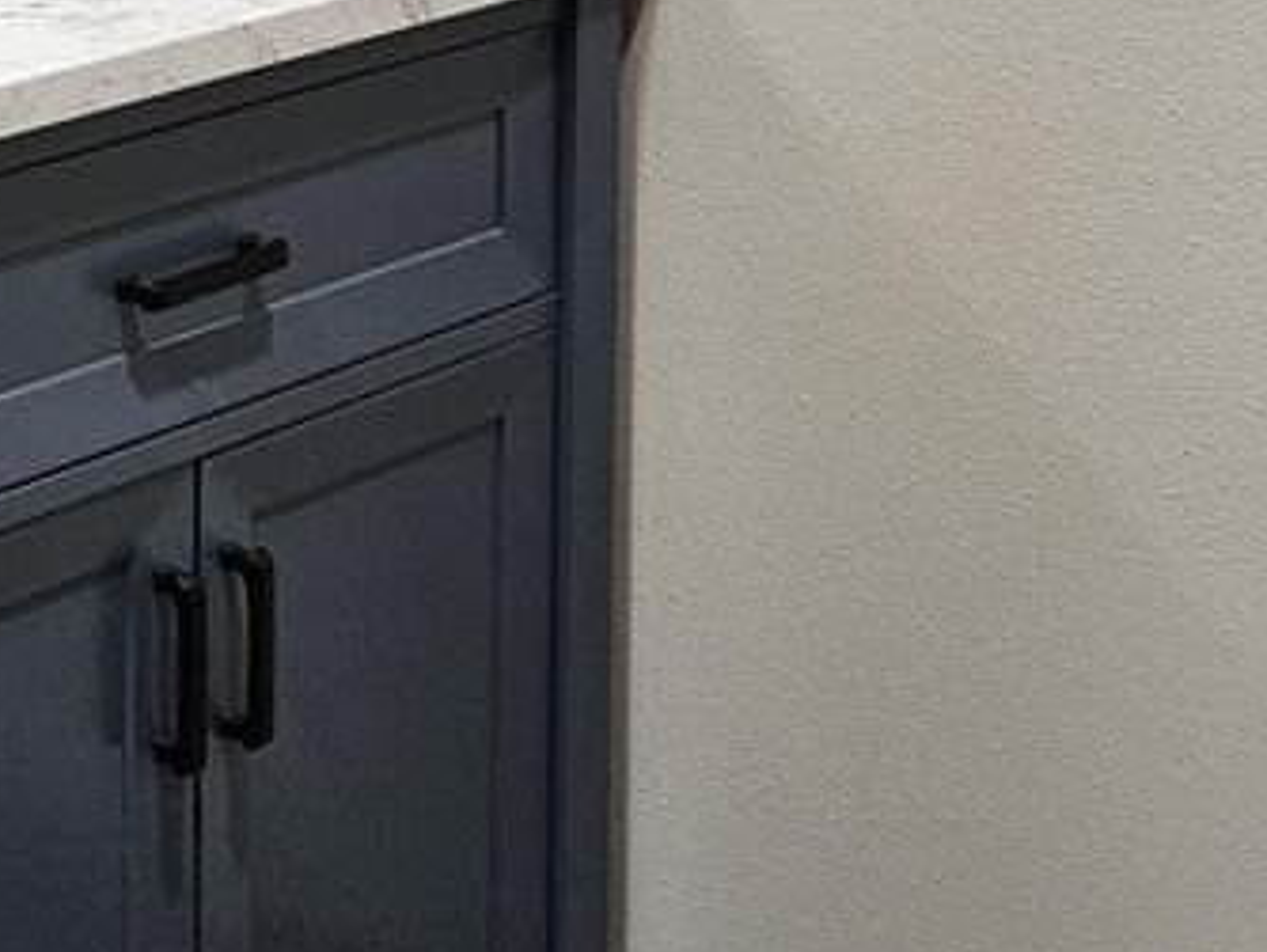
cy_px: -303
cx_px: -264
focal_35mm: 94
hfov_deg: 19.6
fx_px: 3443
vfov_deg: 15.0
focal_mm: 5.4
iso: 100
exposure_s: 1/50
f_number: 1.8
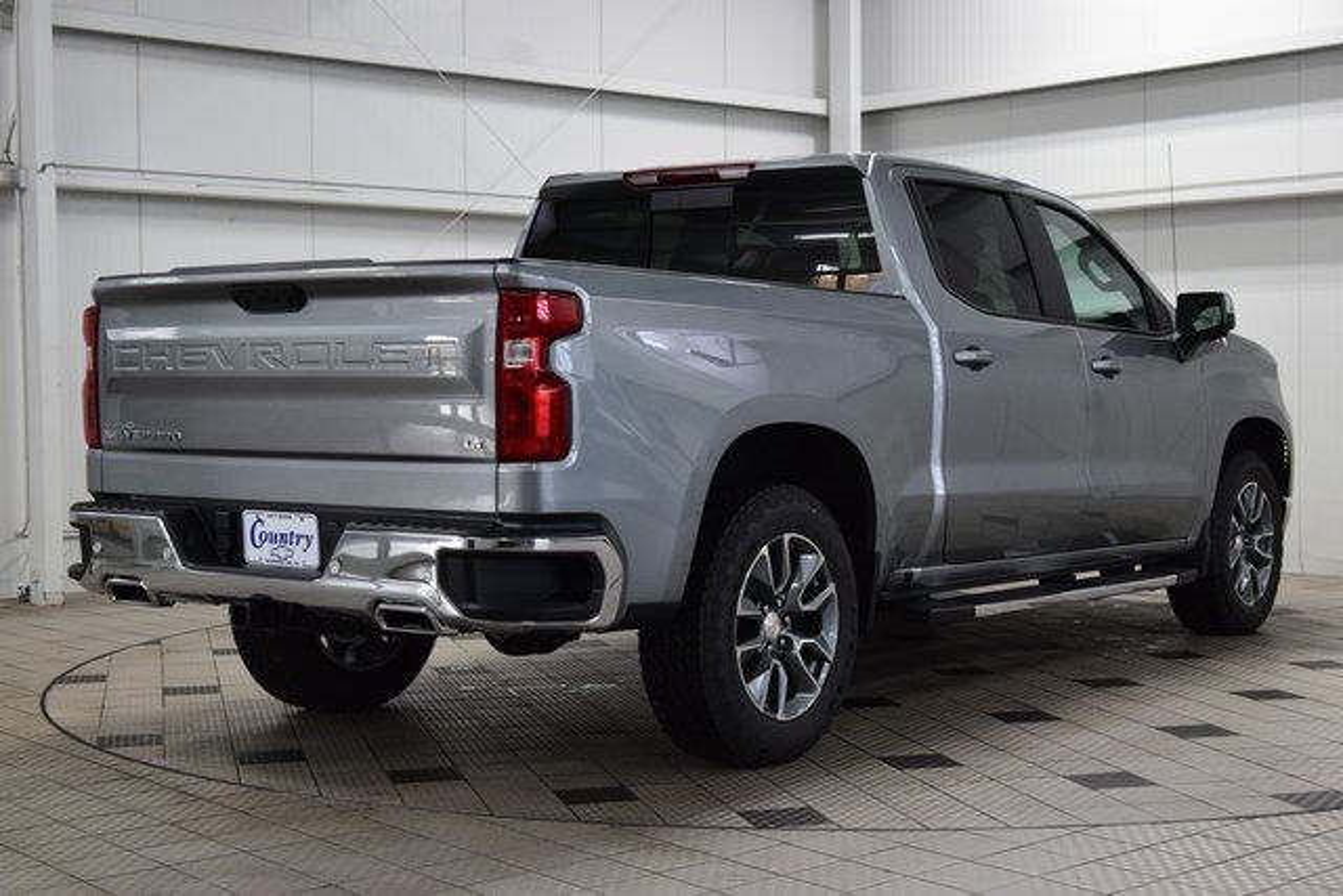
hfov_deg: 36.9
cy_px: 448
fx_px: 2015
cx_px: 672
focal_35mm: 54
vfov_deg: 25.1
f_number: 7.1
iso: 1600
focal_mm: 36
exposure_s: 1/60
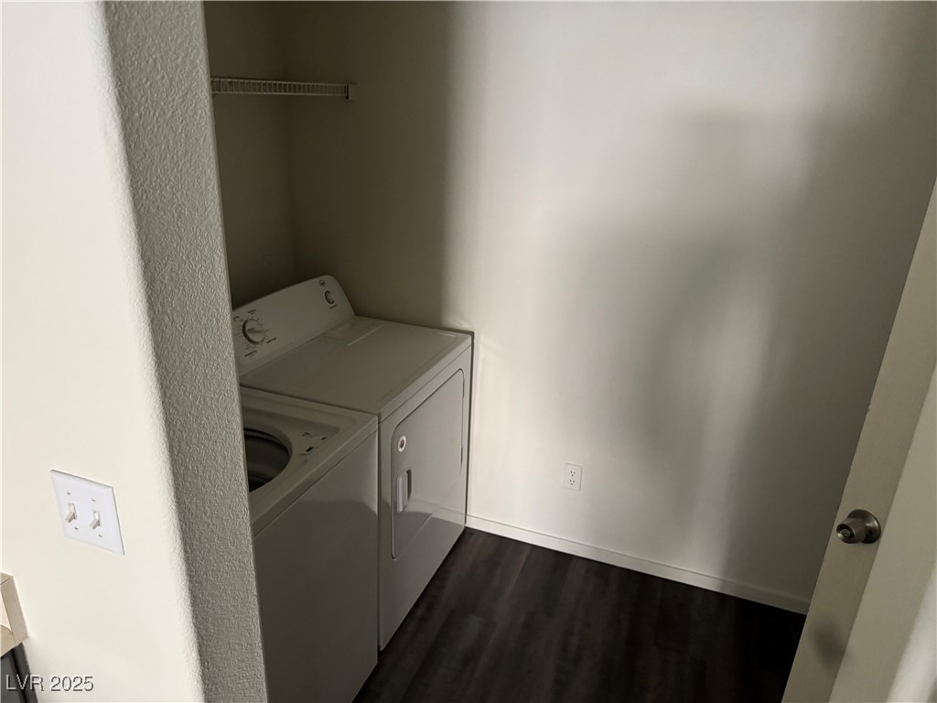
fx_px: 650
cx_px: 468
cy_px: 352
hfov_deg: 71.6
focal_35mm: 24
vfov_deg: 56.8
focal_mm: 6.76
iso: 800
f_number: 1.78
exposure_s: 1/60
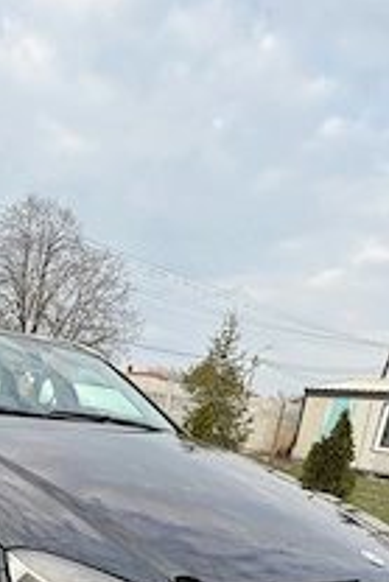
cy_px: 509
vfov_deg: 57.5
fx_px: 453
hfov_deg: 43.1
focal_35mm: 28
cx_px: 50
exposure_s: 1/398
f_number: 2.2
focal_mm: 2.22
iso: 50
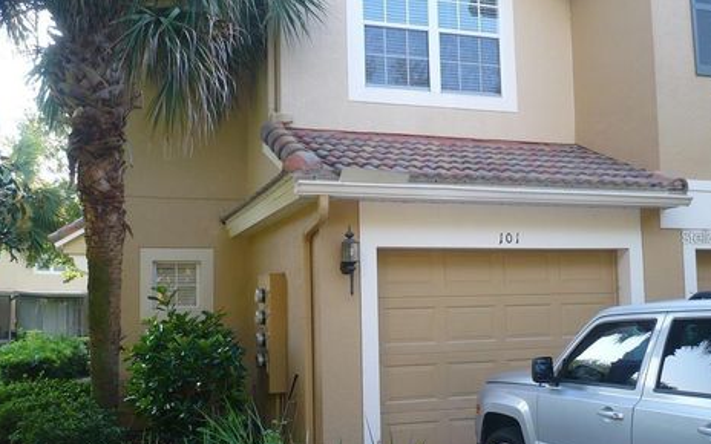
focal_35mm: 40
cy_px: 237
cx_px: 369
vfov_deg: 32.0
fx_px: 775
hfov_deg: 49.3
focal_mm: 5.8
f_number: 2.8
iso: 100
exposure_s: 1/125
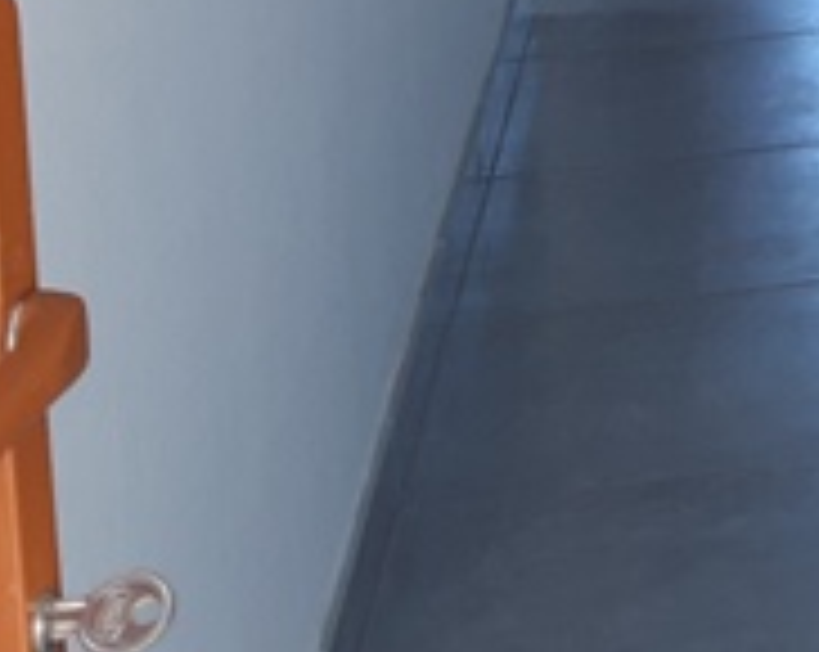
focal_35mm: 143
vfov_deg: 10.0
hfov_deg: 11.3
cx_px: 1935
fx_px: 3461
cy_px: -641
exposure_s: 1/50
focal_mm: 3.93
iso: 50
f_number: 1.7
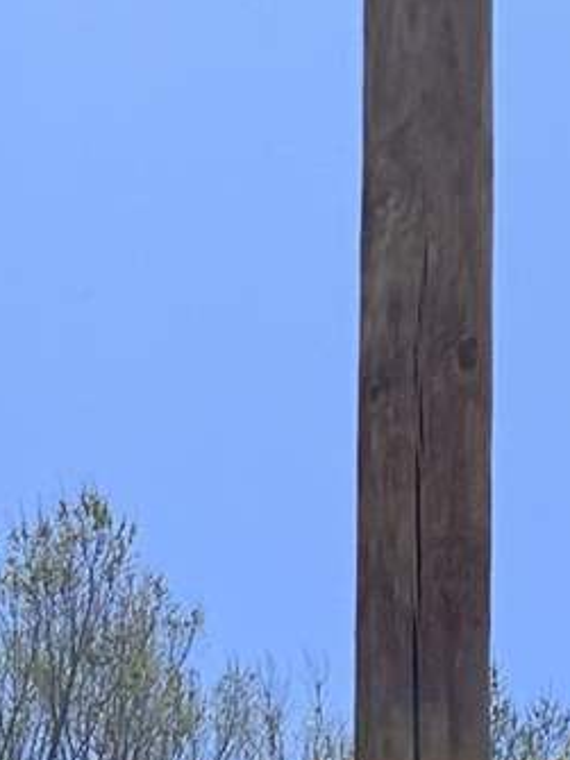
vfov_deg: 8.6
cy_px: 2464
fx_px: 3932
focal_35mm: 179
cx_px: -777
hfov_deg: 7.7
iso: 25
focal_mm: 4.25
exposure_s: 1/2309
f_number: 1.8
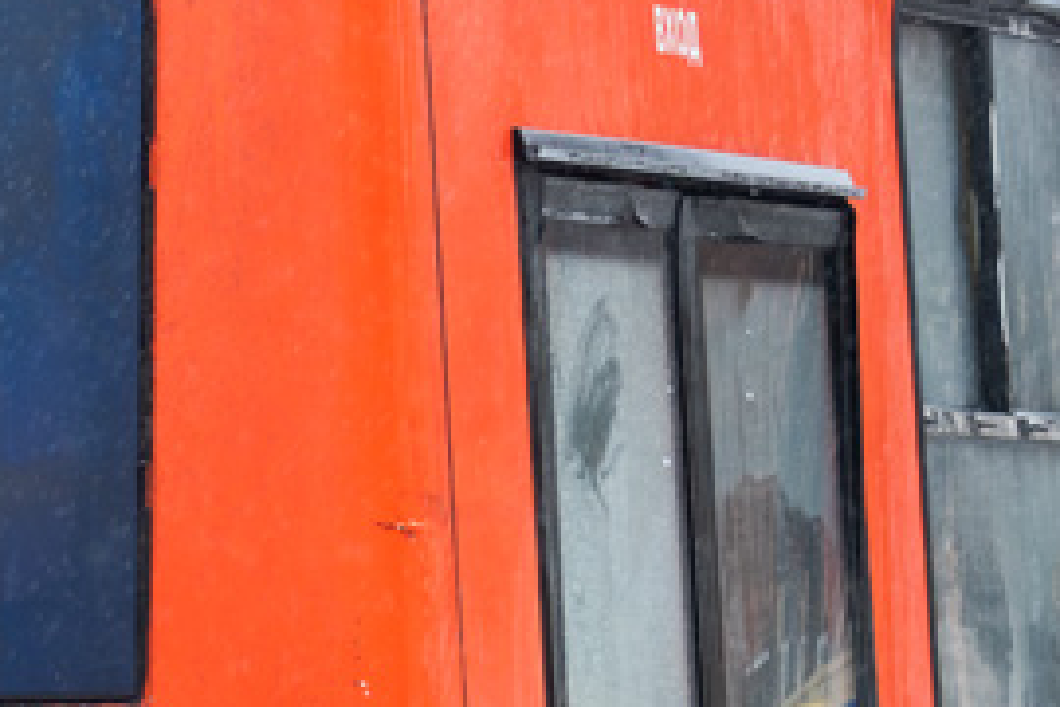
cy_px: 736
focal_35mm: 545
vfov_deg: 2.5
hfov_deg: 3.8
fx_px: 16046
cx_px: -31
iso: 400
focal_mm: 70
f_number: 4.5
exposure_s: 1/500
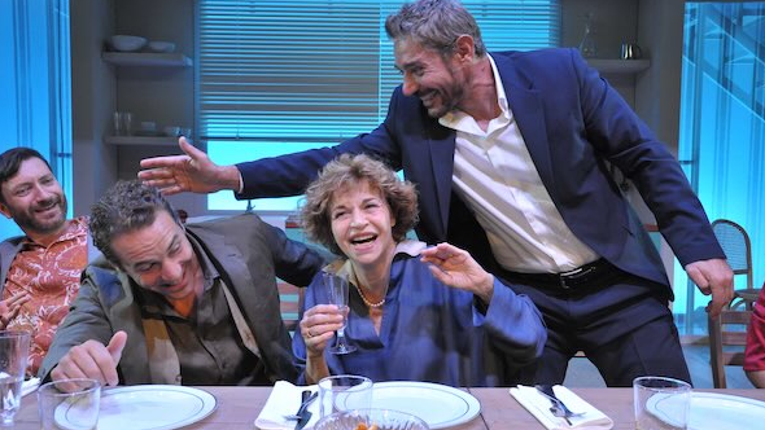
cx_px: 385
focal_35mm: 33
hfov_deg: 59.5
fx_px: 669
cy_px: 232
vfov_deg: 35.6
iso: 2000
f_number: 8
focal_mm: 31
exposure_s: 1/100
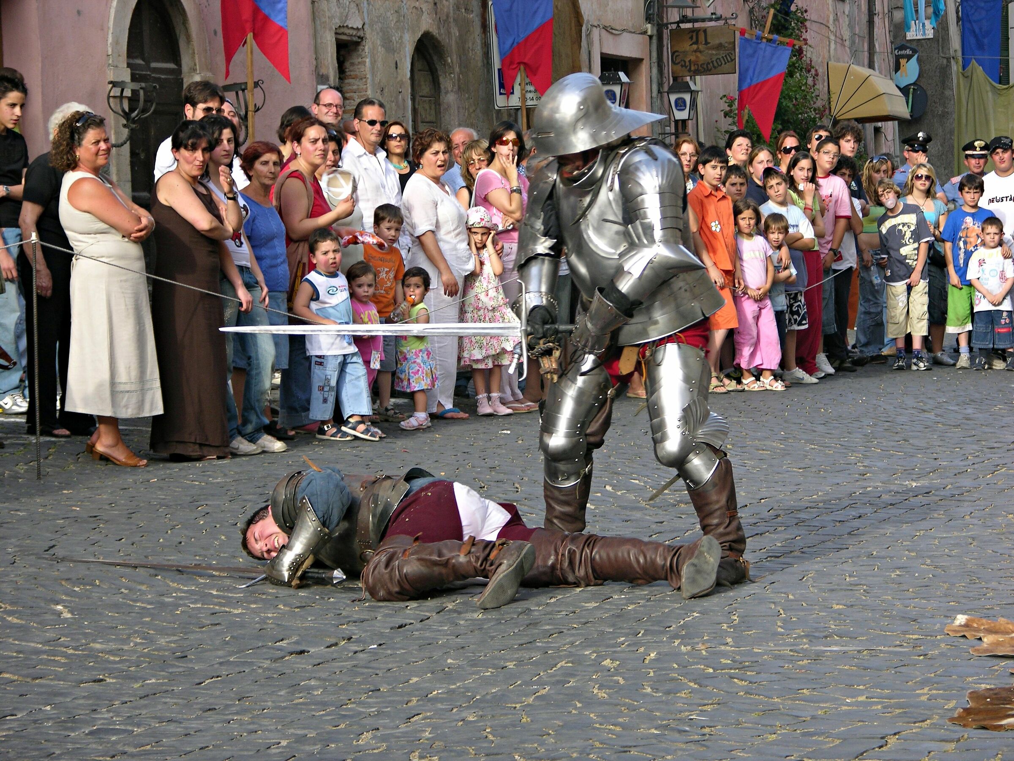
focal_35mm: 130
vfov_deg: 11.4
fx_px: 3808
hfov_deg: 15.2
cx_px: 507
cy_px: 380
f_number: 3.8
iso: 50
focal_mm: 31.9
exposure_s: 1/106
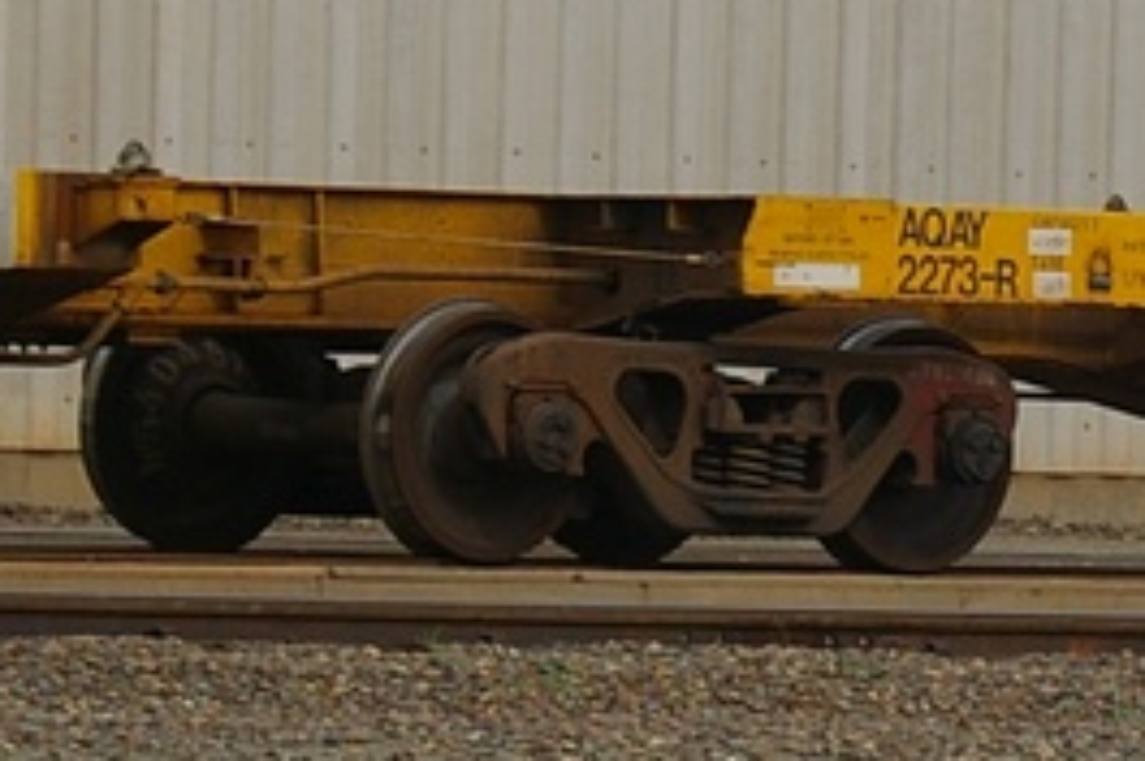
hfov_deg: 4.0
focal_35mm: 507
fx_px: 16105
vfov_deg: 2.7
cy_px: 357
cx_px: 1880
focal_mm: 70
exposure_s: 1/350
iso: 200
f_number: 8
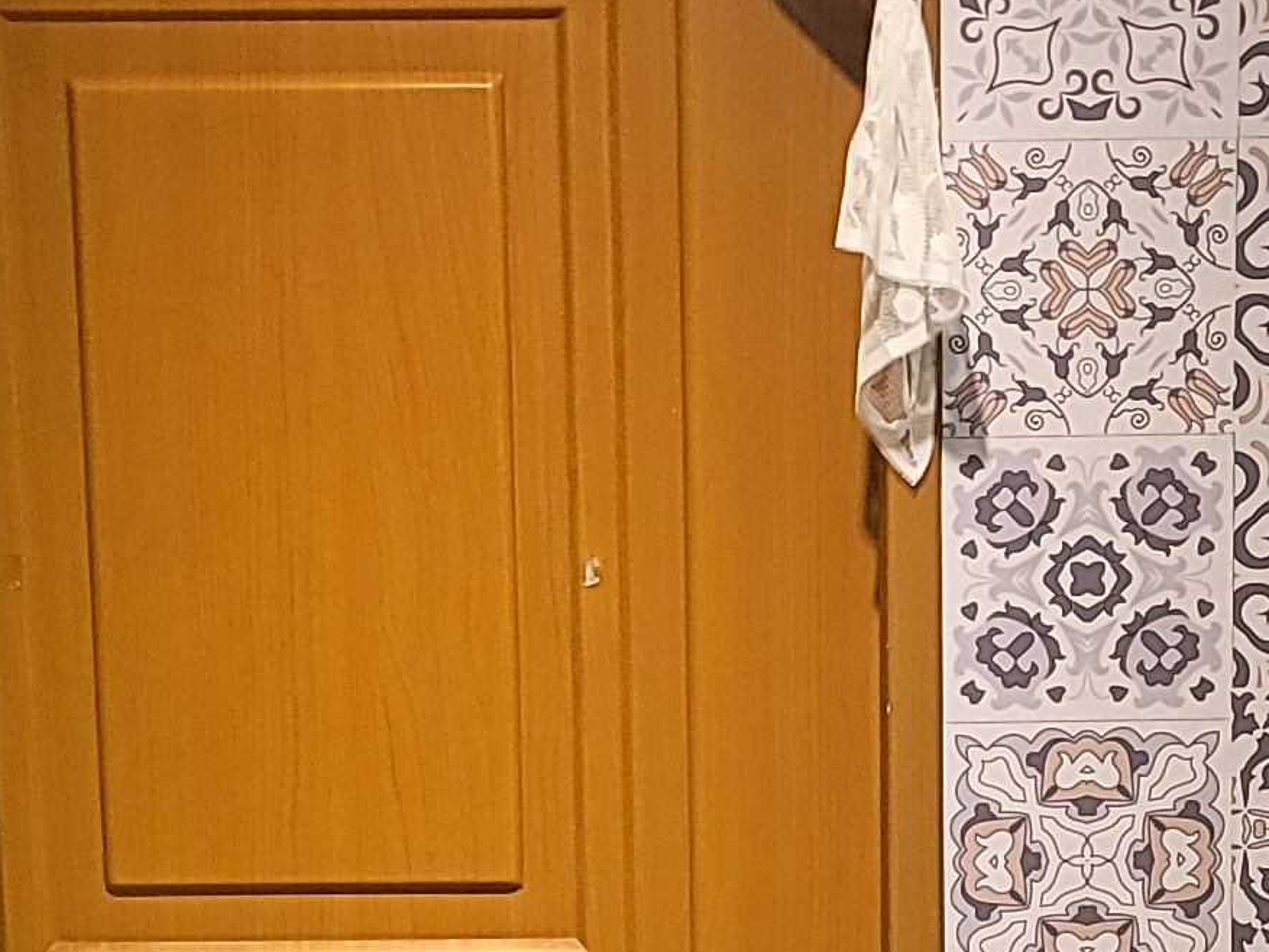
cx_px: 750
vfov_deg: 12.9
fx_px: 4180
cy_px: 736
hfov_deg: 17.3
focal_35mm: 114
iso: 125
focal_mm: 7
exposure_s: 1/60
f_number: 1.8
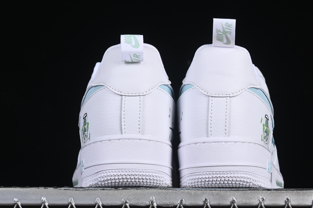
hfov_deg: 17.5
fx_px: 1017
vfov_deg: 11.7
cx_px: 179
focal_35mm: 117
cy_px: 87
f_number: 8
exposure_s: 1/80
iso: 160
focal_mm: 50
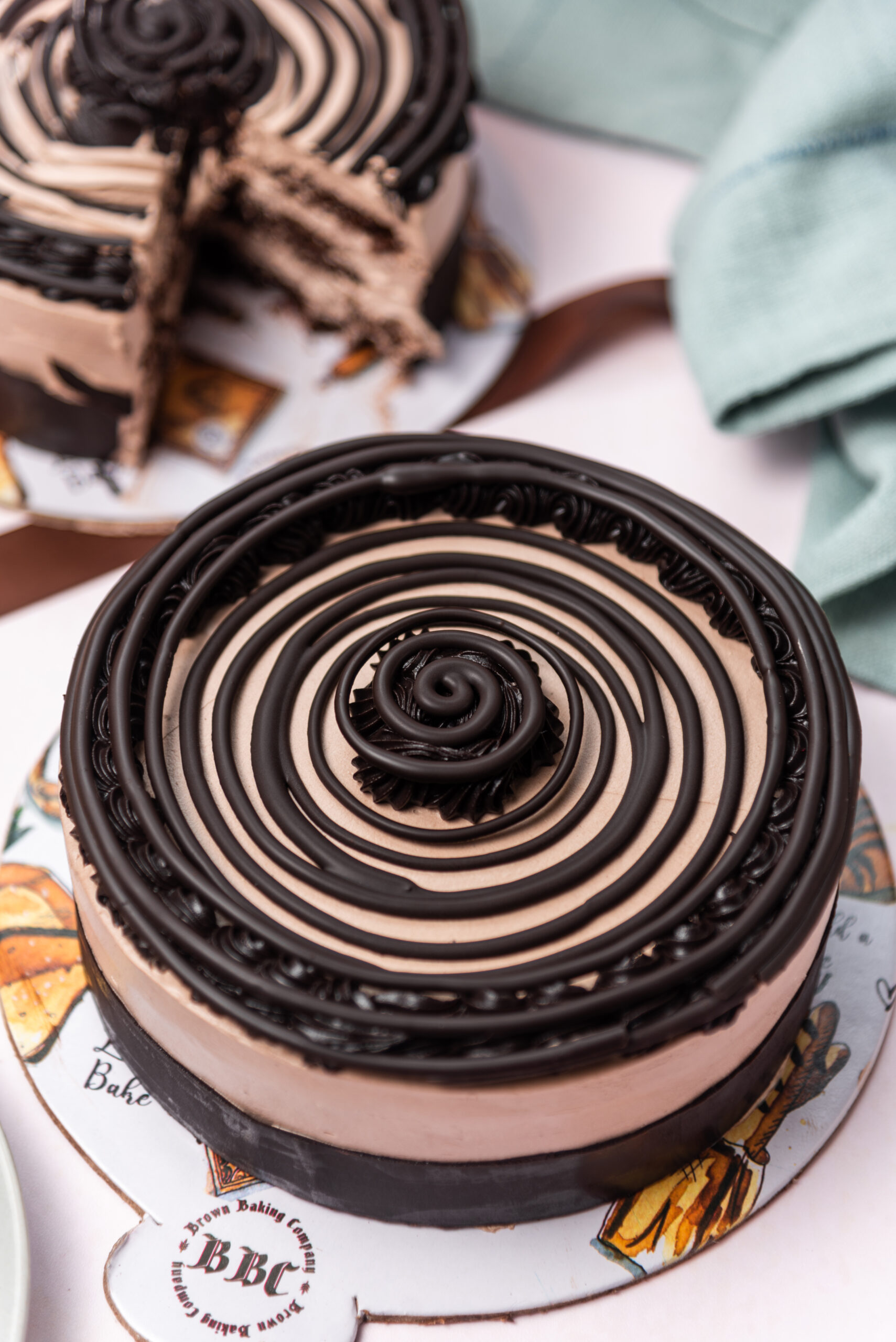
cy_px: 671
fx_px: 3058
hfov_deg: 16.7
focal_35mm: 82
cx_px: 448
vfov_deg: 24.8
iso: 100
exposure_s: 1/160
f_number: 4
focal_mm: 82
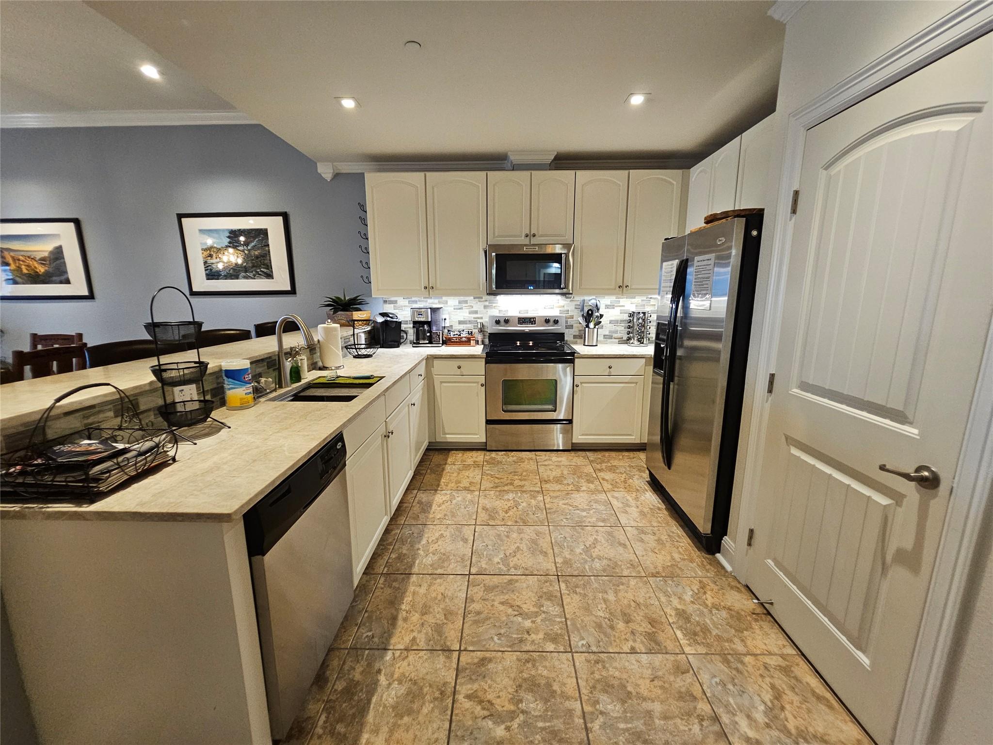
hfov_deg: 106.2
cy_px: 372
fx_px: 373
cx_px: 496
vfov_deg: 89.9
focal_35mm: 13
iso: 320
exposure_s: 1/60
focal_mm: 2.2
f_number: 2.2
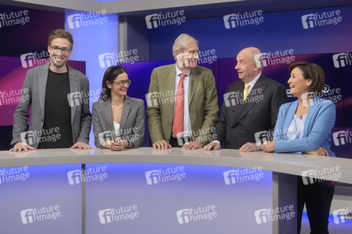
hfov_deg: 43.6
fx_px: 440
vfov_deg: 29.8
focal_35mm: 45
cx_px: 176
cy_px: 117
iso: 640
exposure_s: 1/250
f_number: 2.2
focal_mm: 30
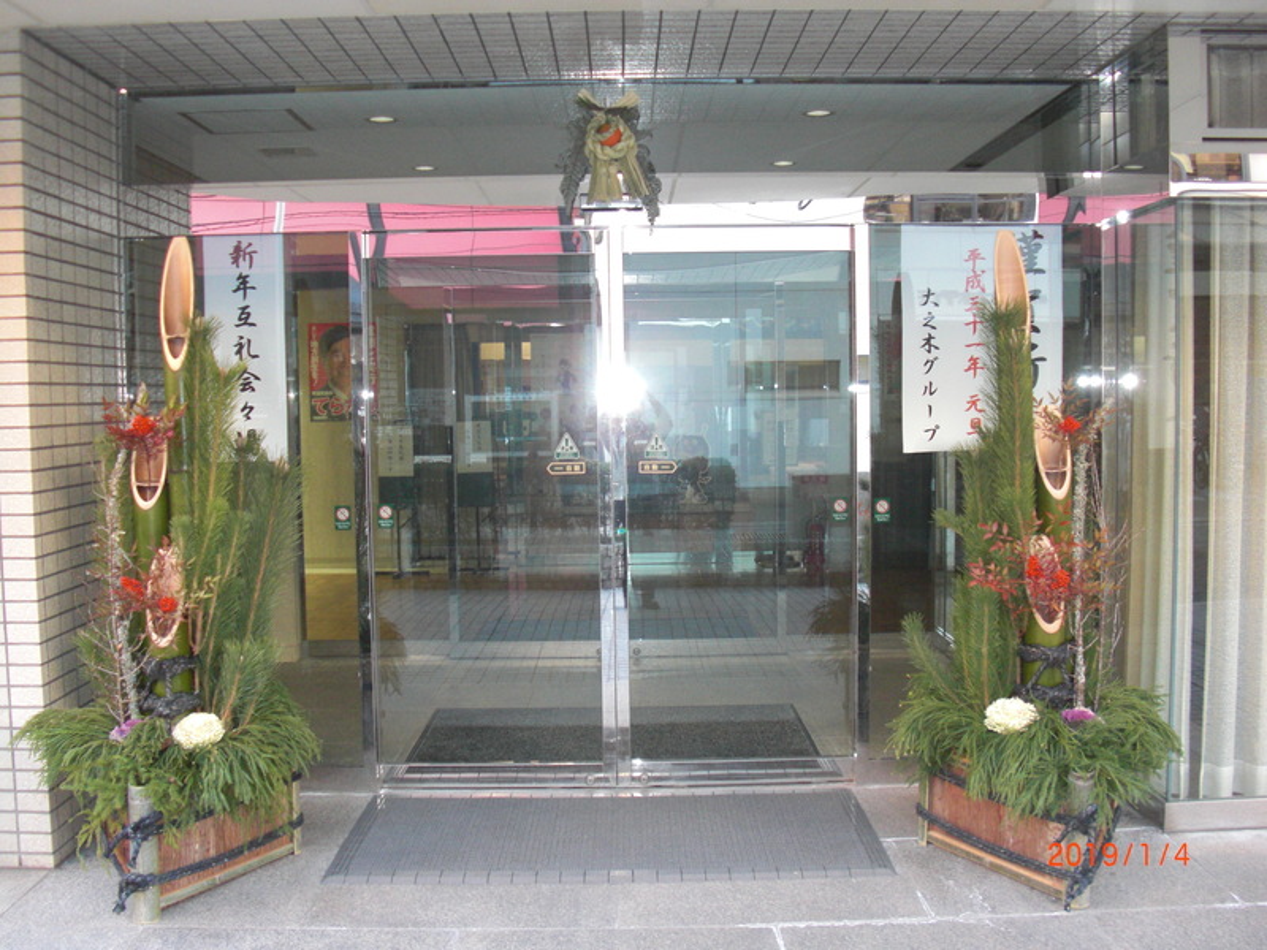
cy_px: 475
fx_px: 1318
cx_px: 634
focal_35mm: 36
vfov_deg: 39.7
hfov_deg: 51.4
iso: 200
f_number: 2.8
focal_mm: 6.3
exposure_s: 1/60
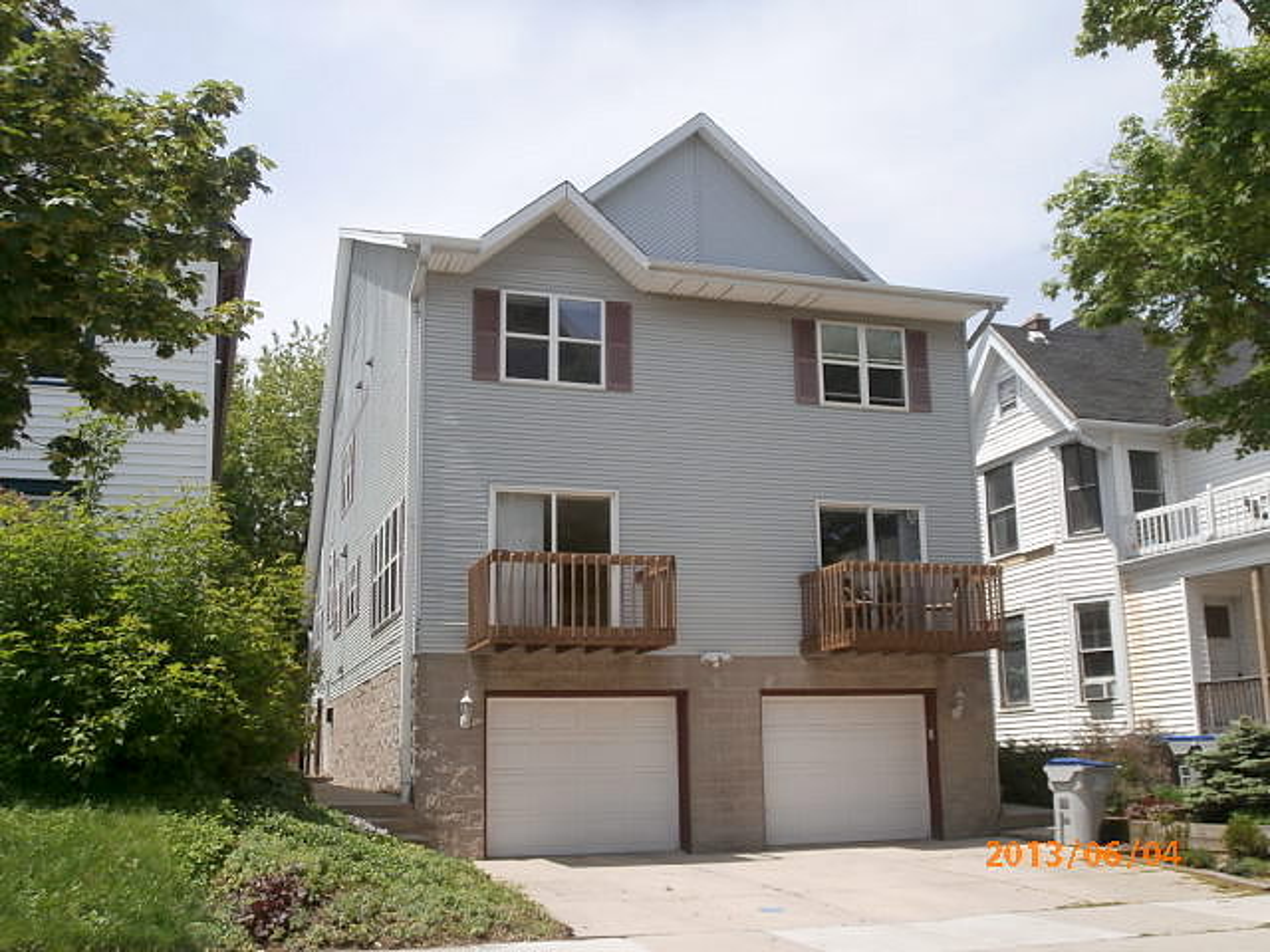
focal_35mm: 38
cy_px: 476
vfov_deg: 37.7
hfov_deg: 49.0
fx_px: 1394
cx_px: 635
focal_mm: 6.67
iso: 100
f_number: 3.9
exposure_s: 1/1000
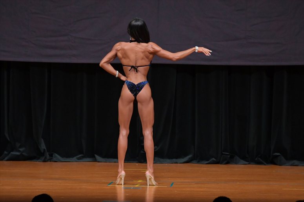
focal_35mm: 285
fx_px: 2406
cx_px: 152
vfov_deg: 4.8
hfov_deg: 7.2
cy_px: 101
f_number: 5.6
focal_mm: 190
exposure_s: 1/400
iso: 4000
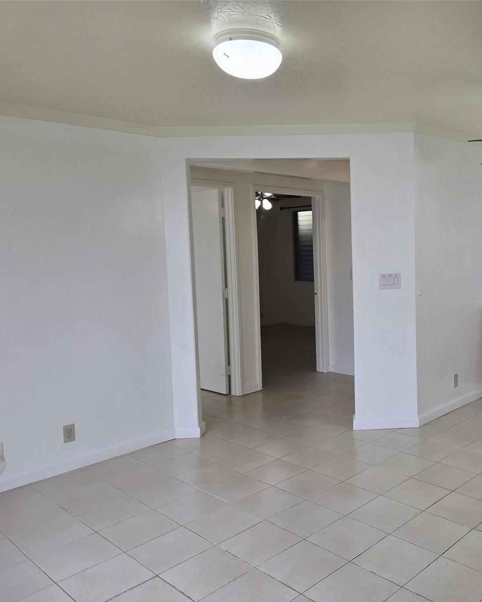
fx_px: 535
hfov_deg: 46.6
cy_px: 301
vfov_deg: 58.8
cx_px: 367
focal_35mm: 30
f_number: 1.8
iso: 40
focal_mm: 5.4
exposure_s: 1/120
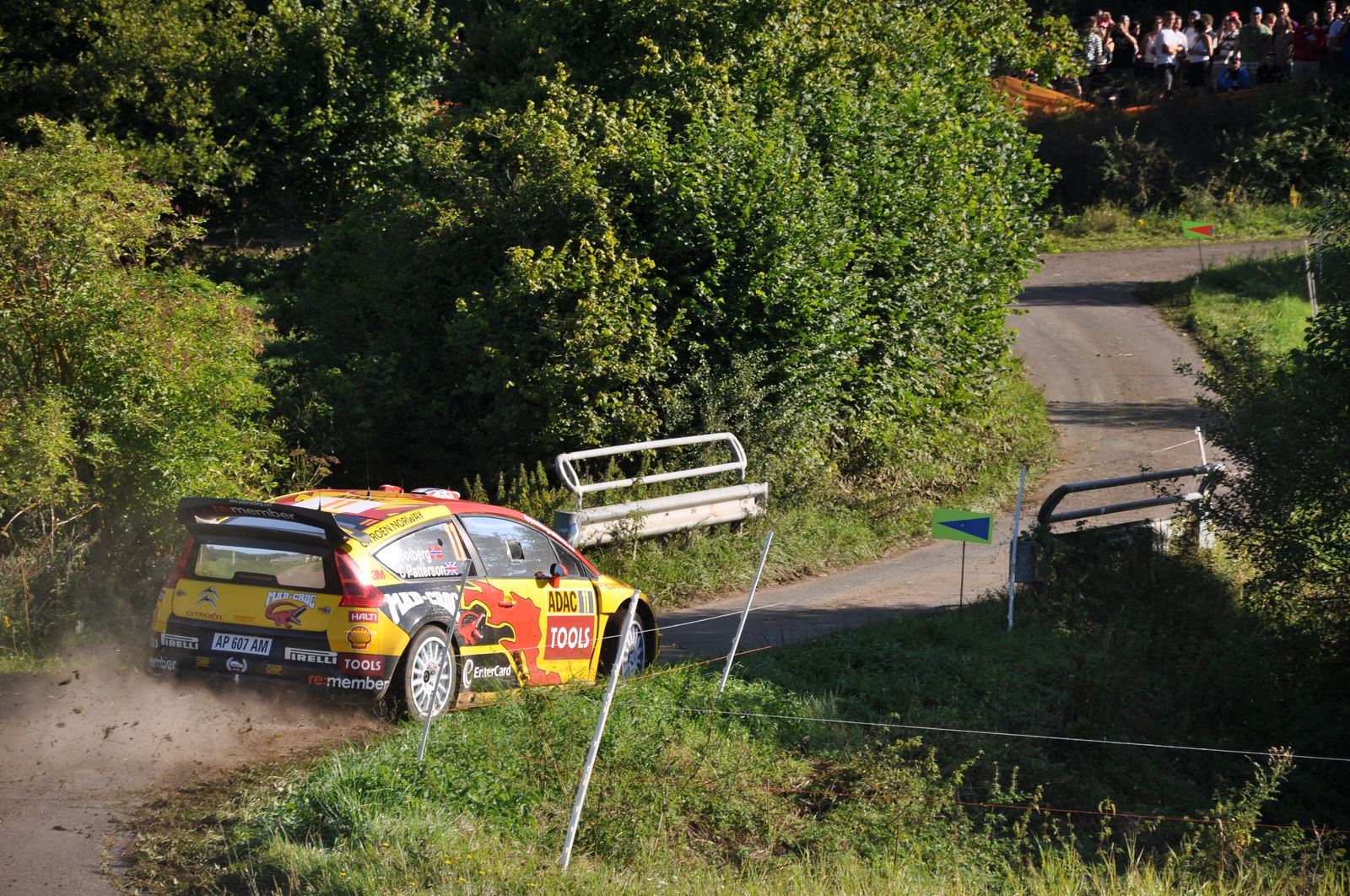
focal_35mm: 158
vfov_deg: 8.7
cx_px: 675
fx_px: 5898
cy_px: 448
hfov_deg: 13.1
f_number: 6.3
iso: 200
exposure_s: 1/640
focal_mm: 105
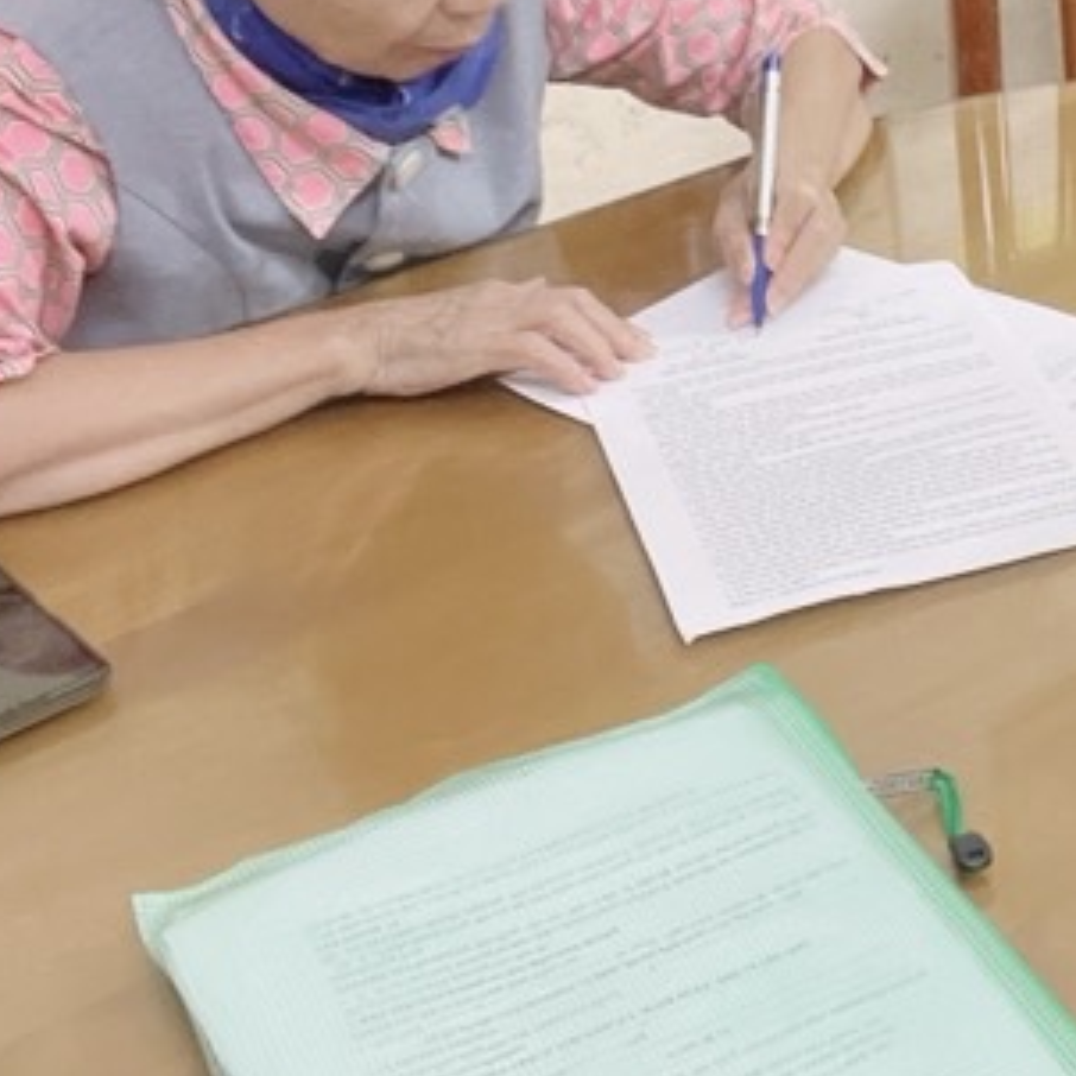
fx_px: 2427
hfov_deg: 23.6
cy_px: 93
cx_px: 1144
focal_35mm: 69
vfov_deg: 24.2
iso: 400
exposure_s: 1/33
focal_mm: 2.71
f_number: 2.2
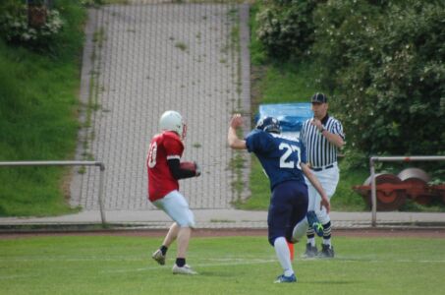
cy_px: 148
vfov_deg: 3.0
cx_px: 222
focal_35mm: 450
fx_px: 5551
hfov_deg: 4.6
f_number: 5.6
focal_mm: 300
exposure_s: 1/800
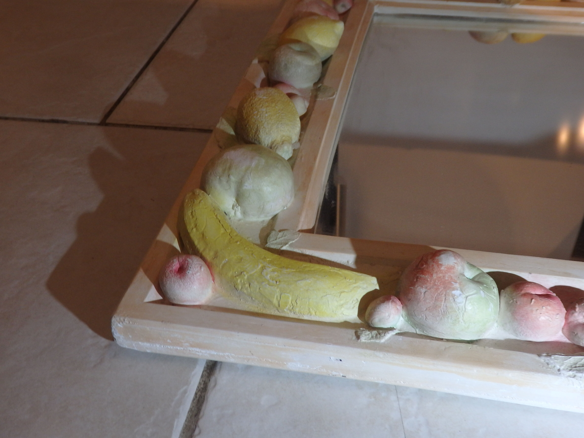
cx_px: 292
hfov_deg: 50.1
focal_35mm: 37
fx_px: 624
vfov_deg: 38.7
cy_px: 219
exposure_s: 1/40
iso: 200
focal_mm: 6.6
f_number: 3.6
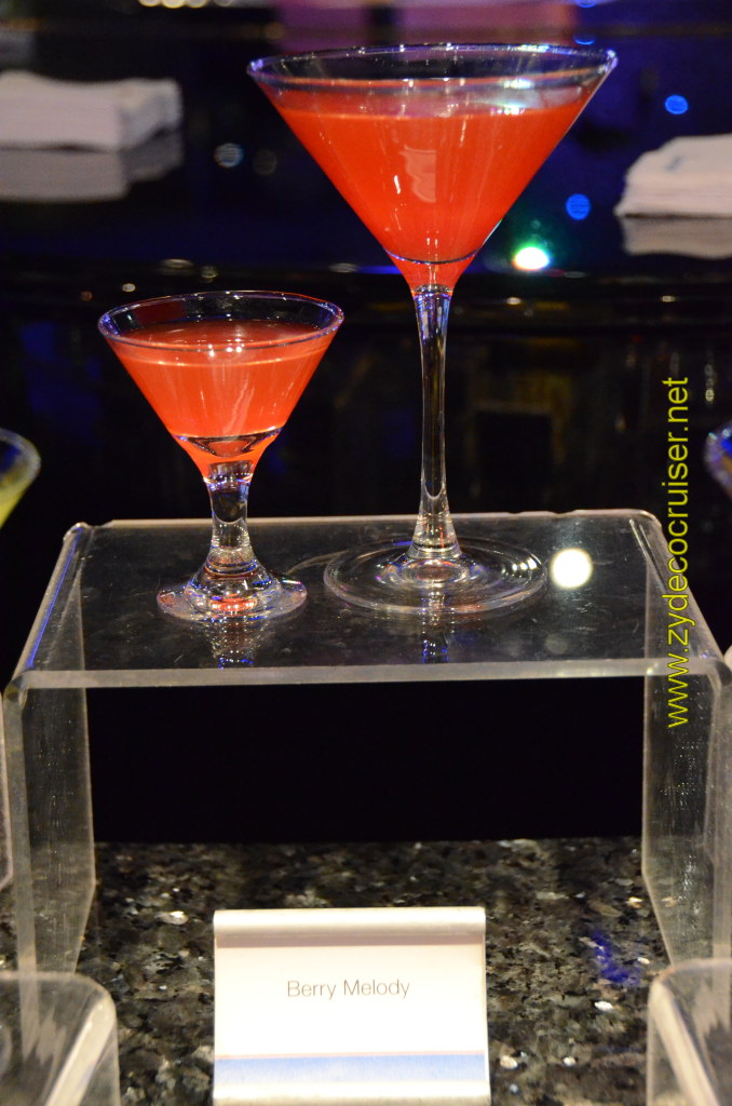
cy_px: 553
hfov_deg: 18.8
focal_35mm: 72
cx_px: 366
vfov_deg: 28.1
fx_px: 2206
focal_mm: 48
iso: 6400
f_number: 5
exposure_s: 1/80
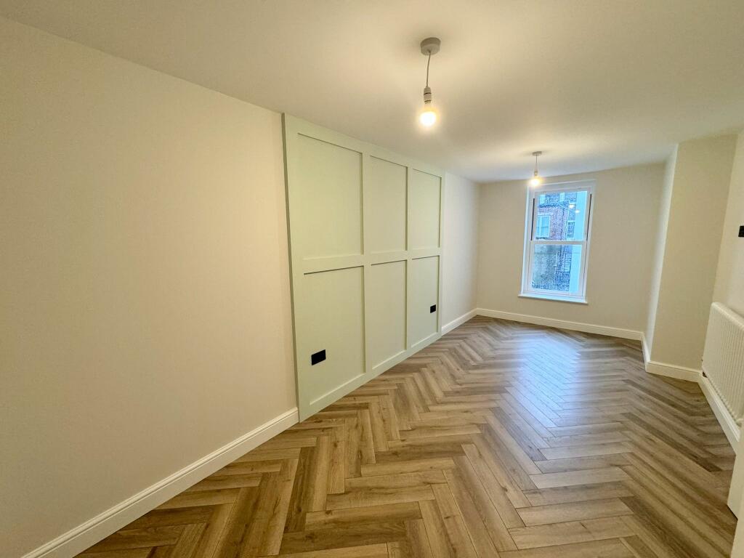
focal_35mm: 14
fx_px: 301
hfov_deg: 102.1
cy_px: 279
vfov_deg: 85.7
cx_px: 372
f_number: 2.2
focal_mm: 2.22
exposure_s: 1/50
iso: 200
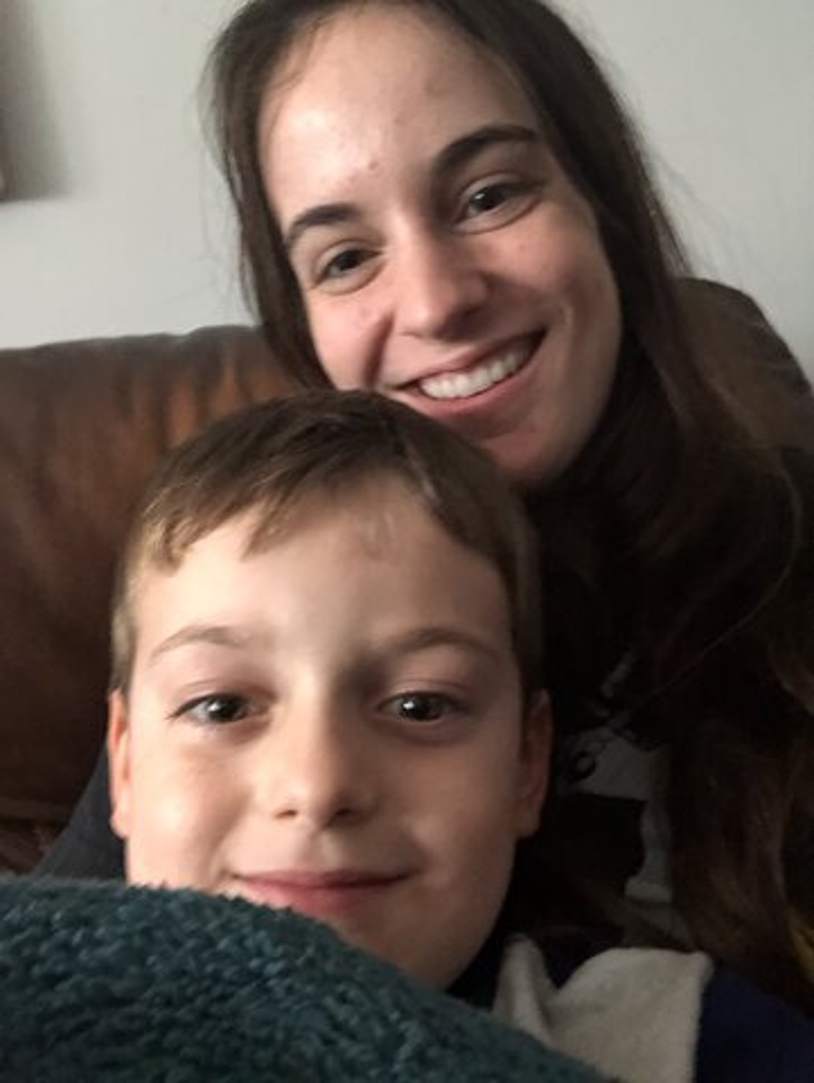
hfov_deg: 44.2
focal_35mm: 32
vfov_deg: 56.8
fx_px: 1002
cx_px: 407
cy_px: 542
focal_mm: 2.87
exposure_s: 1/15
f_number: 2.2
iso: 640
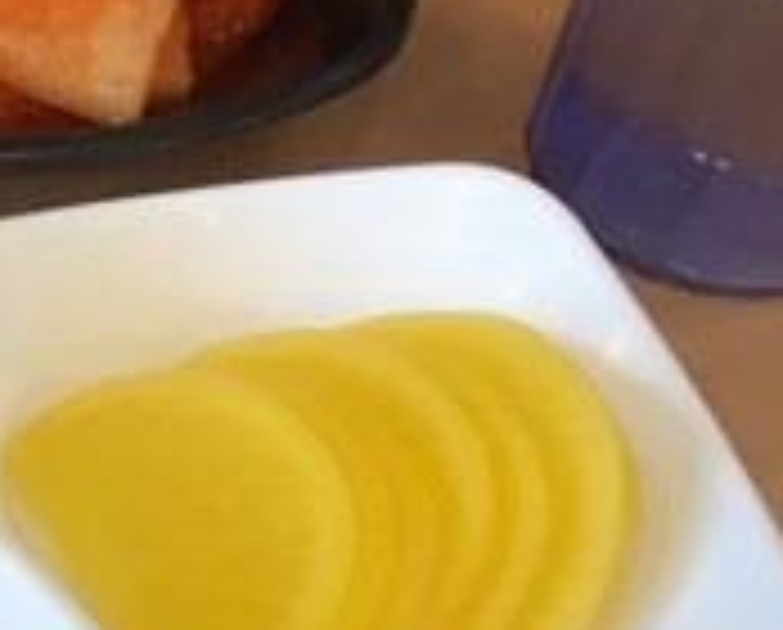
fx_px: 3391
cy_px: 1276
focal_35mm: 146
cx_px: -1116
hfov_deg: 11.0
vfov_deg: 9.8
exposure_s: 1/15
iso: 25
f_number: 2.2
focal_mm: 4.15
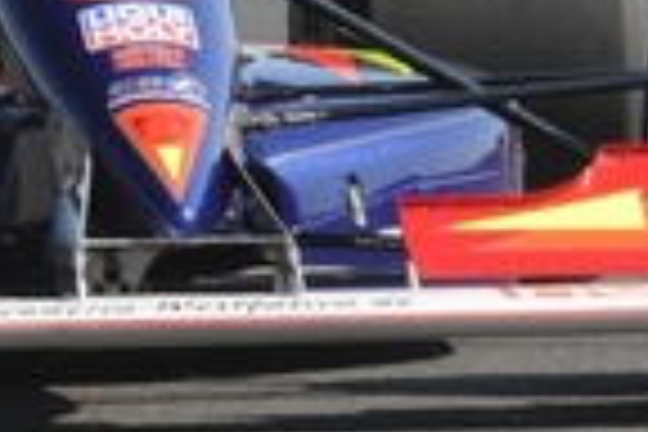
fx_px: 22480
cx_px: 14
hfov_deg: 1.7
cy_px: -140
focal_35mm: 1249
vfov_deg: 1.1
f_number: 10
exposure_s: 1/500
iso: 640
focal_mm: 200
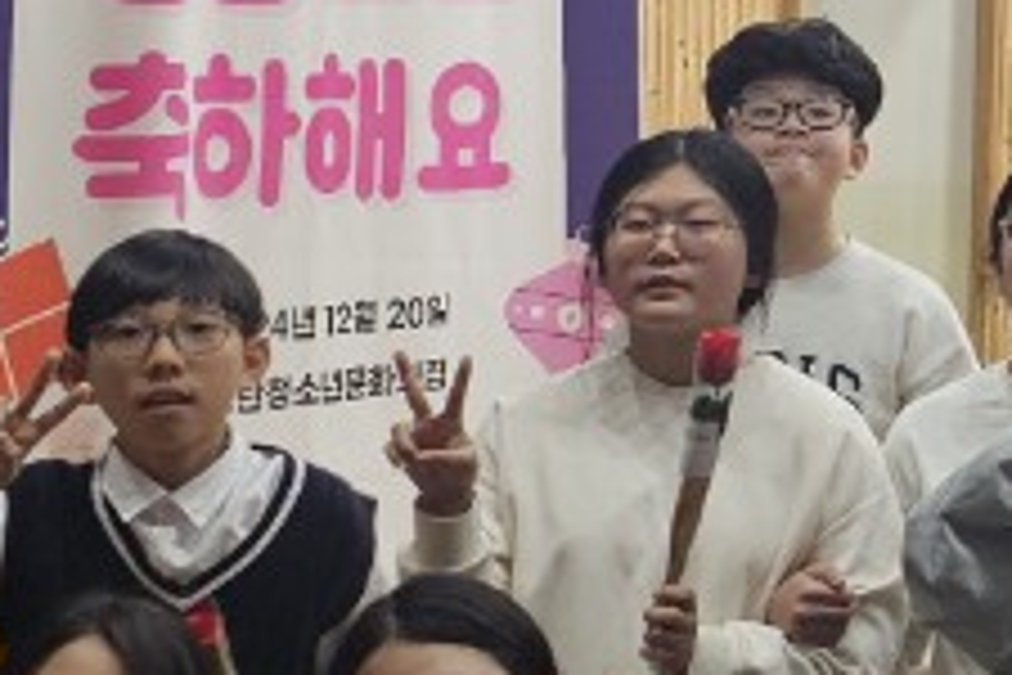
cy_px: -72
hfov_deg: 13.0
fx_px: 3823
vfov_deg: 10.0
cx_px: 2042
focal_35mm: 136
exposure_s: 1/120
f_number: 1.7
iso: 400
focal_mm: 6.3
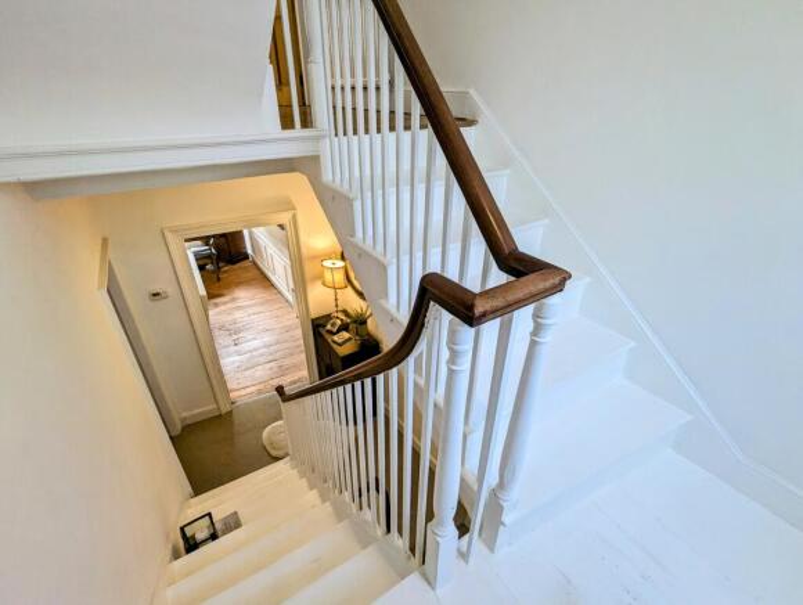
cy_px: 302
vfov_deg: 78.3
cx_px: 402
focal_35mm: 16
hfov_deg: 94.4
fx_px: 372
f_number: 2.2
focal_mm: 2.35
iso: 51
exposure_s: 1/50
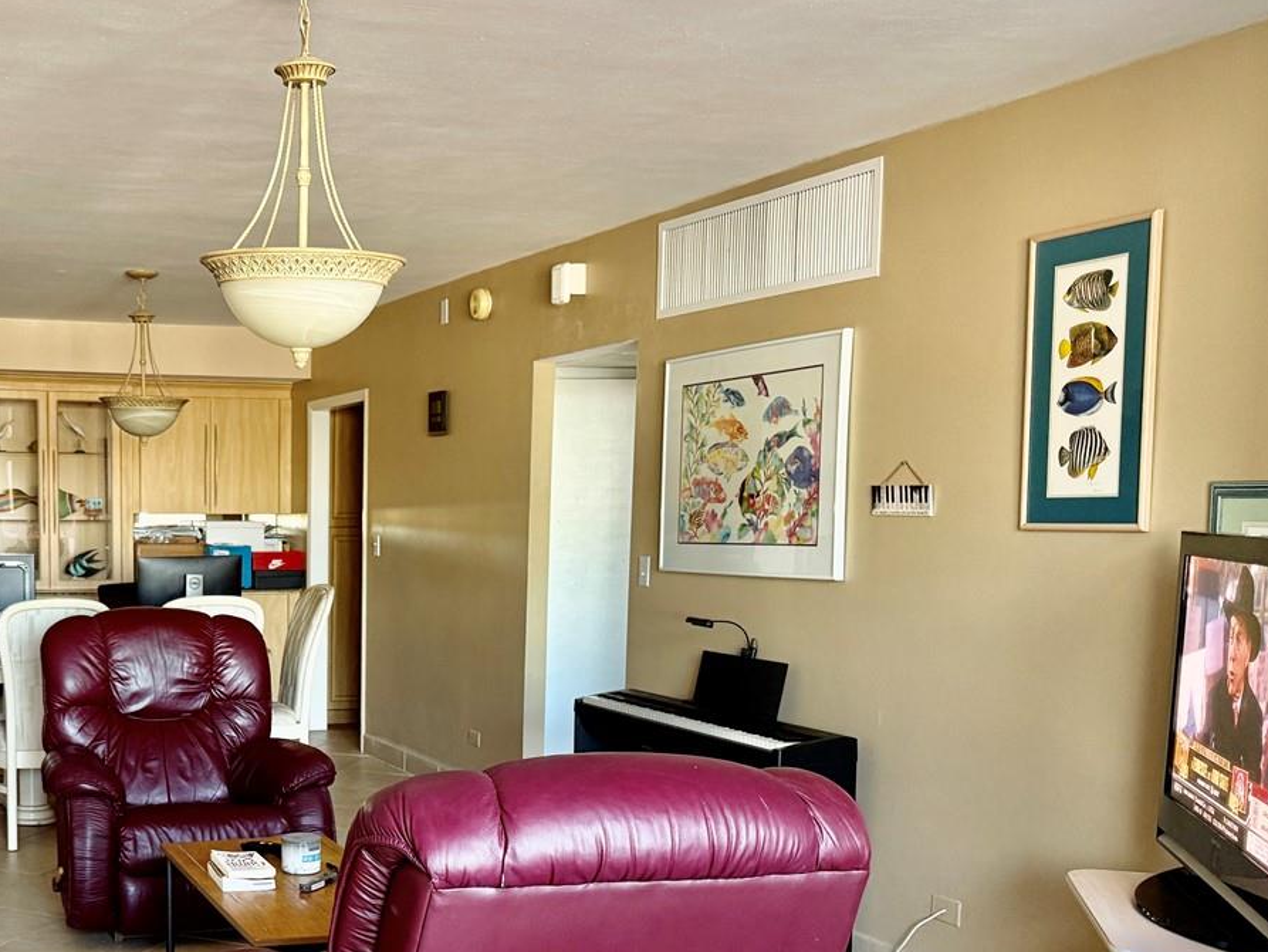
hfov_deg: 41.8
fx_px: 1575
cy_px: 679
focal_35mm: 43
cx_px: 244
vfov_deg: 33.1
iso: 250
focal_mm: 6.76
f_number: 1.78
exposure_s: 1/60
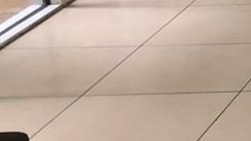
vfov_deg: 5.9
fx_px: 1338
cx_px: 718
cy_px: -161
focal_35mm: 201
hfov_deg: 9.0
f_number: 1.8
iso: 32
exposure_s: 1/14
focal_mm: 3.99
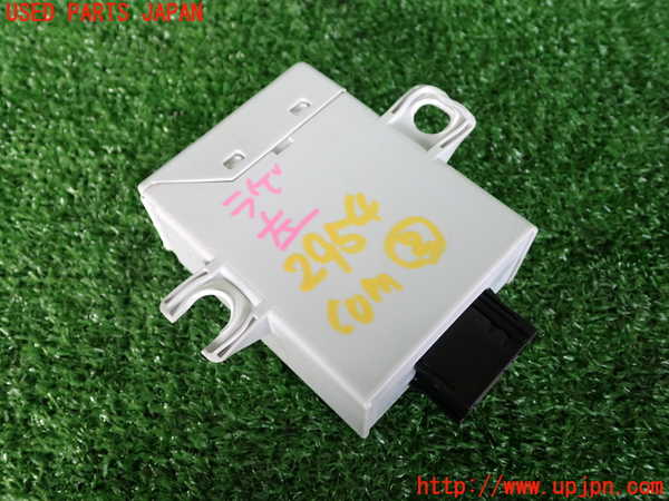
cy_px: 250
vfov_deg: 44.2
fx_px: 618
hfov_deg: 56.8
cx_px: 334
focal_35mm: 32
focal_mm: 5.79
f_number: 2.4
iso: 200
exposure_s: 1/125
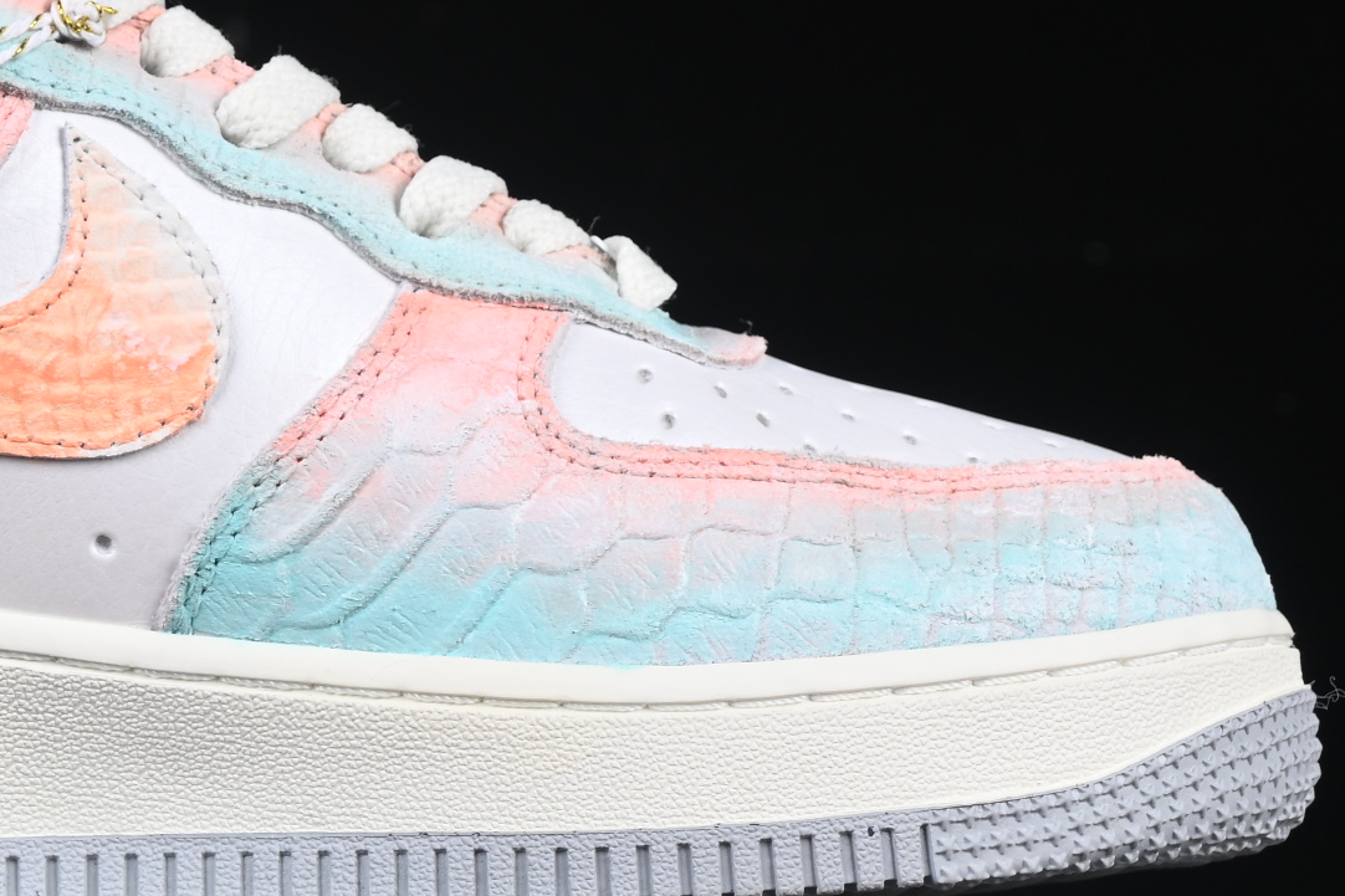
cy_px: 204
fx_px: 7209
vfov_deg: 7.1
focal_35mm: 193
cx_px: 140
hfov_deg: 10.6
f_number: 8
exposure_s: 1/80
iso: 160
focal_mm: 50
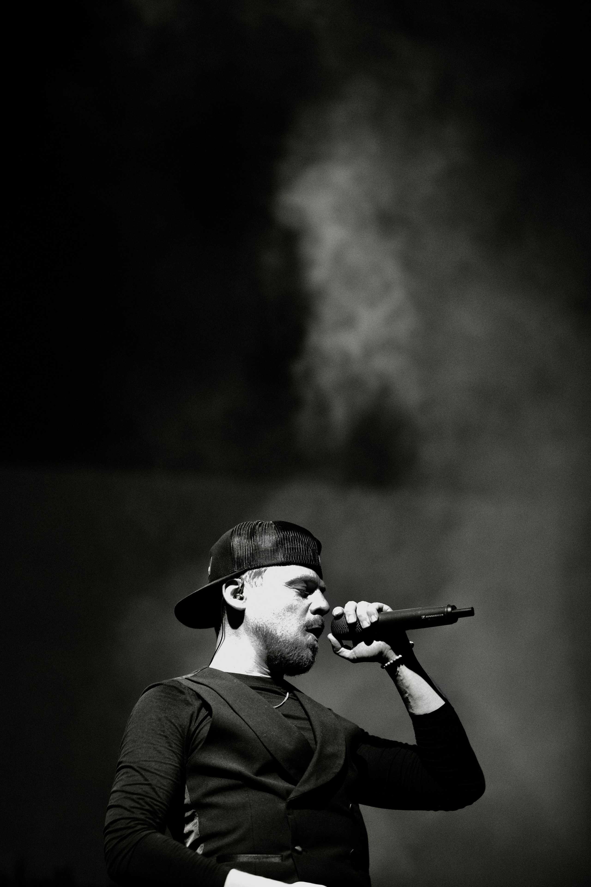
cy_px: 444
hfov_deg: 12.1
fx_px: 2782
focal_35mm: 113
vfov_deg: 18.1
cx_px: 296
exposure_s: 1/200
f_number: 1.2
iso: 125
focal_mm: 75
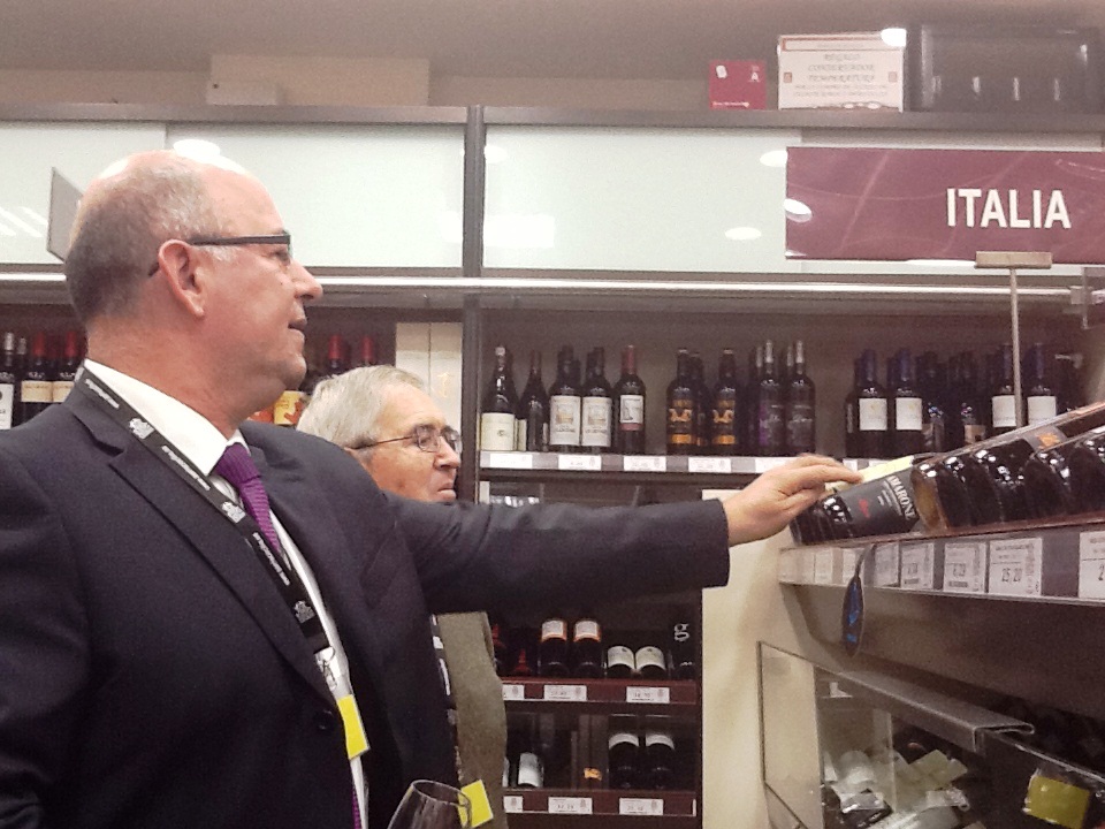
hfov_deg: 42.9
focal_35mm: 44
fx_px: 1405
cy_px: 414
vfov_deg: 32.9
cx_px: 552
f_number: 2.4
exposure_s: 1/30
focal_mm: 2.03
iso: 80
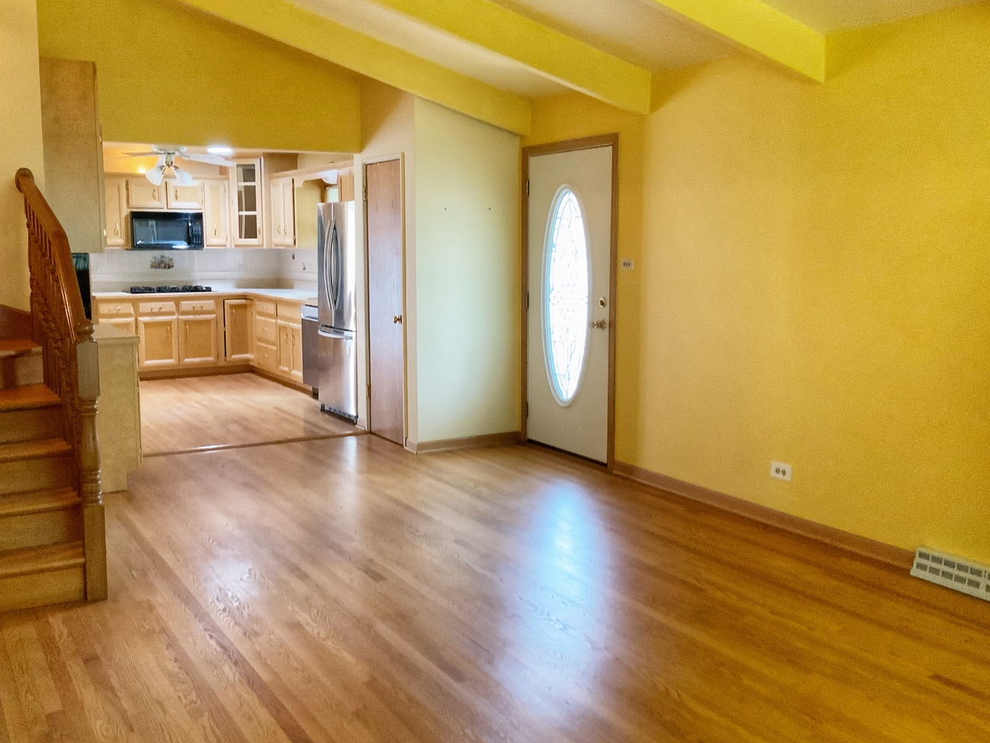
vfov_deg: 40.7
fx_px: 1001
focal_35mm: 35
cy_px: 355
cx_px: 417
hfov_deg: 52.4
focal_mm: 3
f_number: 1.8
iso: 250
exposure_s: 1/60
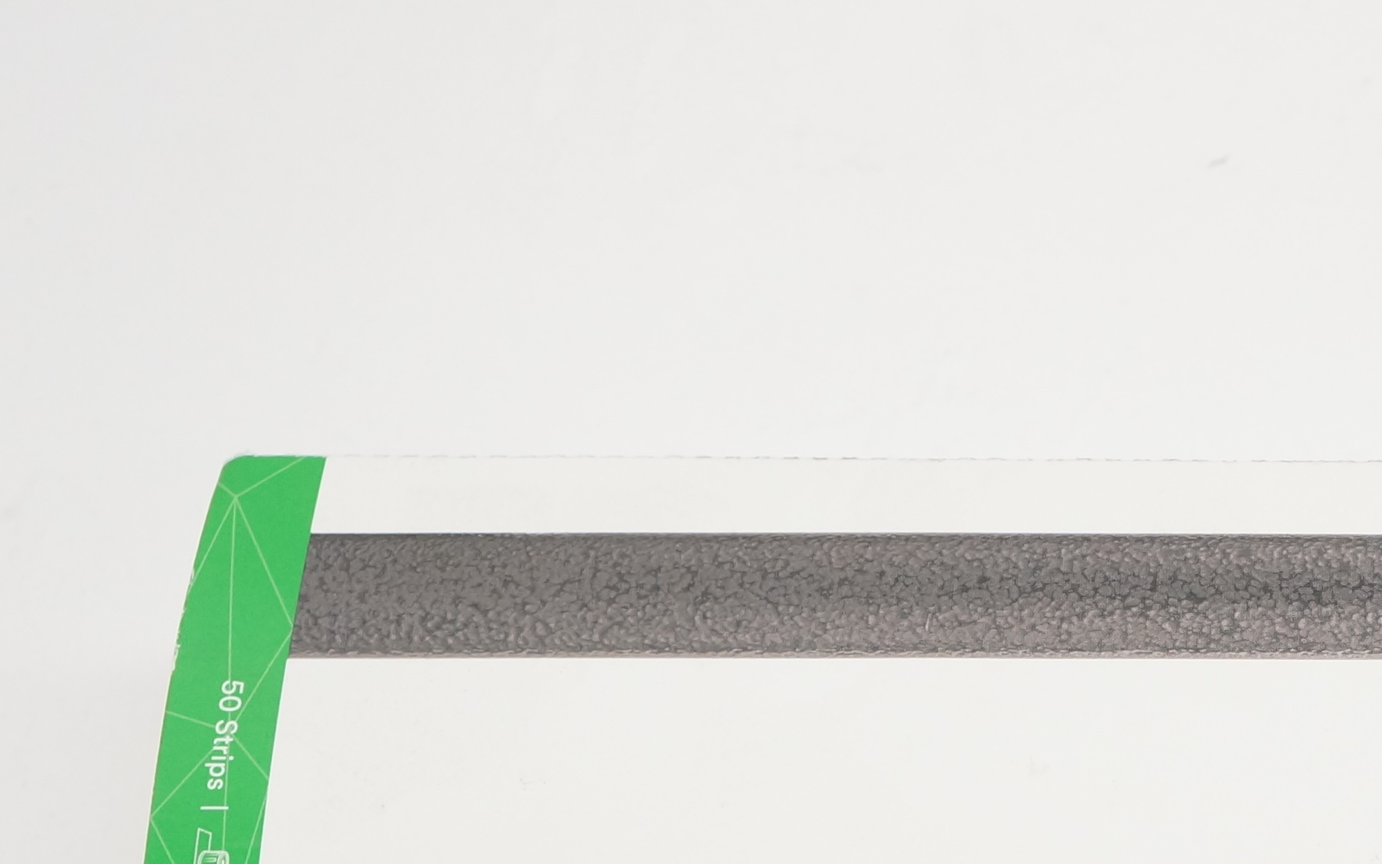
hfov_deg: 22.2
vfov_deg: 14.7
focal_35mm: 87
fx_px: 3287
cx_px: 1597
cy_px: 901
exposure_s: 1/100
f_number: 7.1
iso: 800
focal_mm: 23
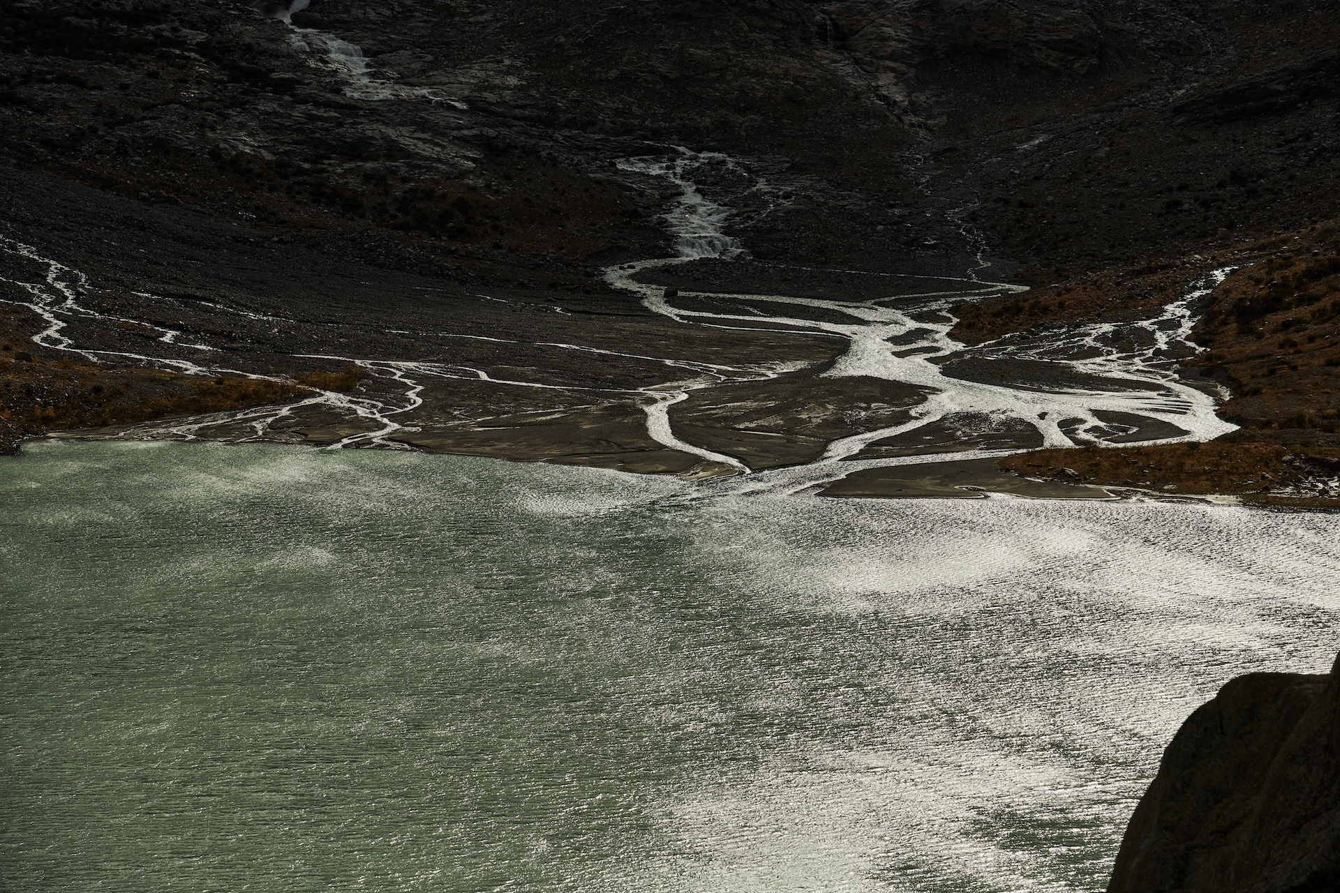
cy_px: 446
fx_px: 5397
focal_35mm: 145
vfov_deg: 9.5
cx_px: 670
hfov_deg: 14.2
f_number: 8
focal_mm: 145
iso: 250
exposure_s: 1/6400
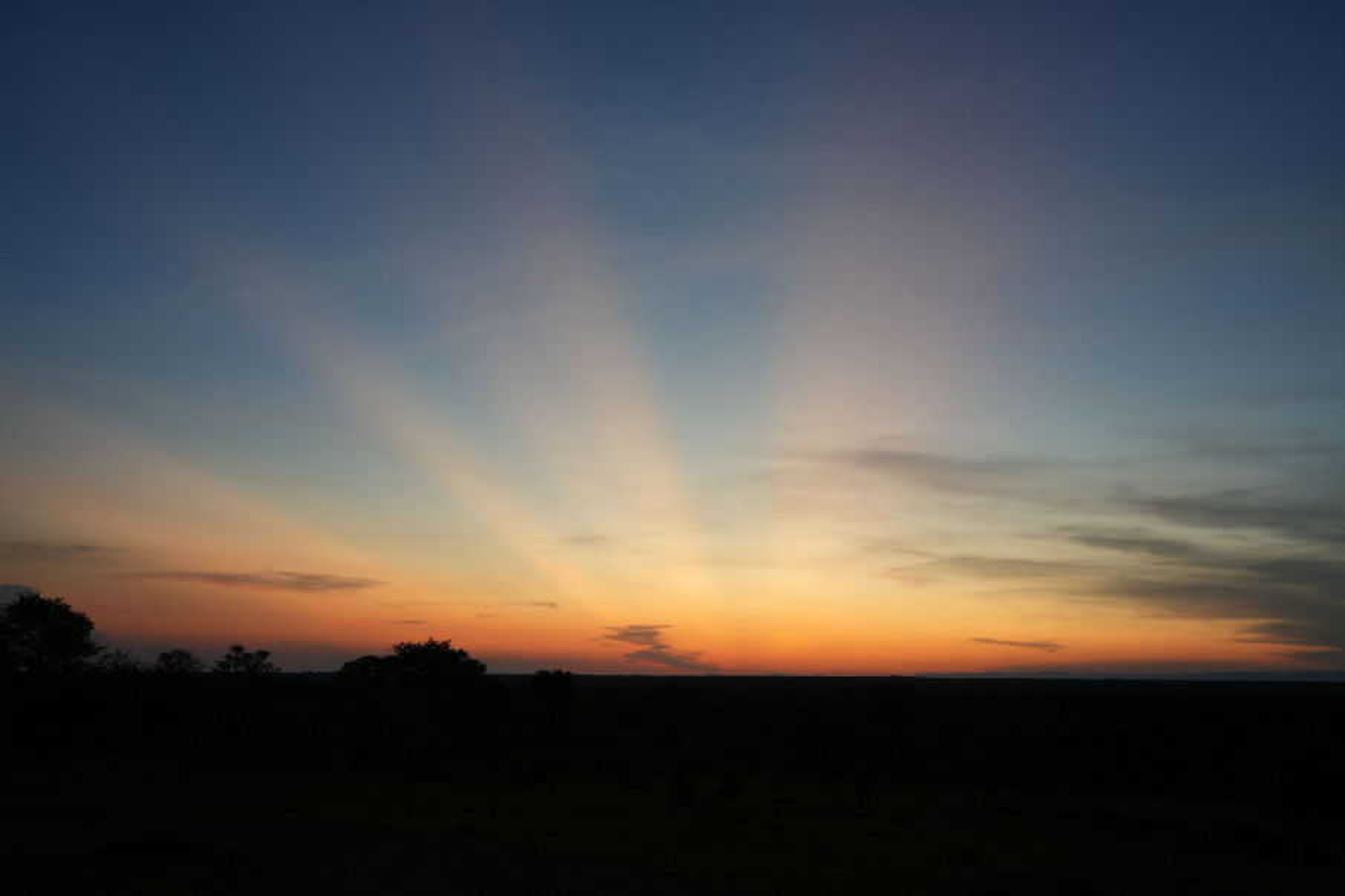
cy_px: 448
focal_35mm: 31
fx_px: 1158
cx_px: 672
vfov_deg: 42.3
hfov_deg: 60.3
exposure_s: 1/20
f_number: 4.5
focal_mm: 31
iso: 125
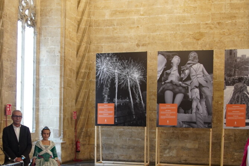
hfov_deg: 33.7
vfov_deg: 22.7
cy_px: 126
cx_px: 86
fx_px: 408
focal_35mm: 59
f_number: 2.8
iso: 640
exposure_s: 1/60
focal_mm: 22
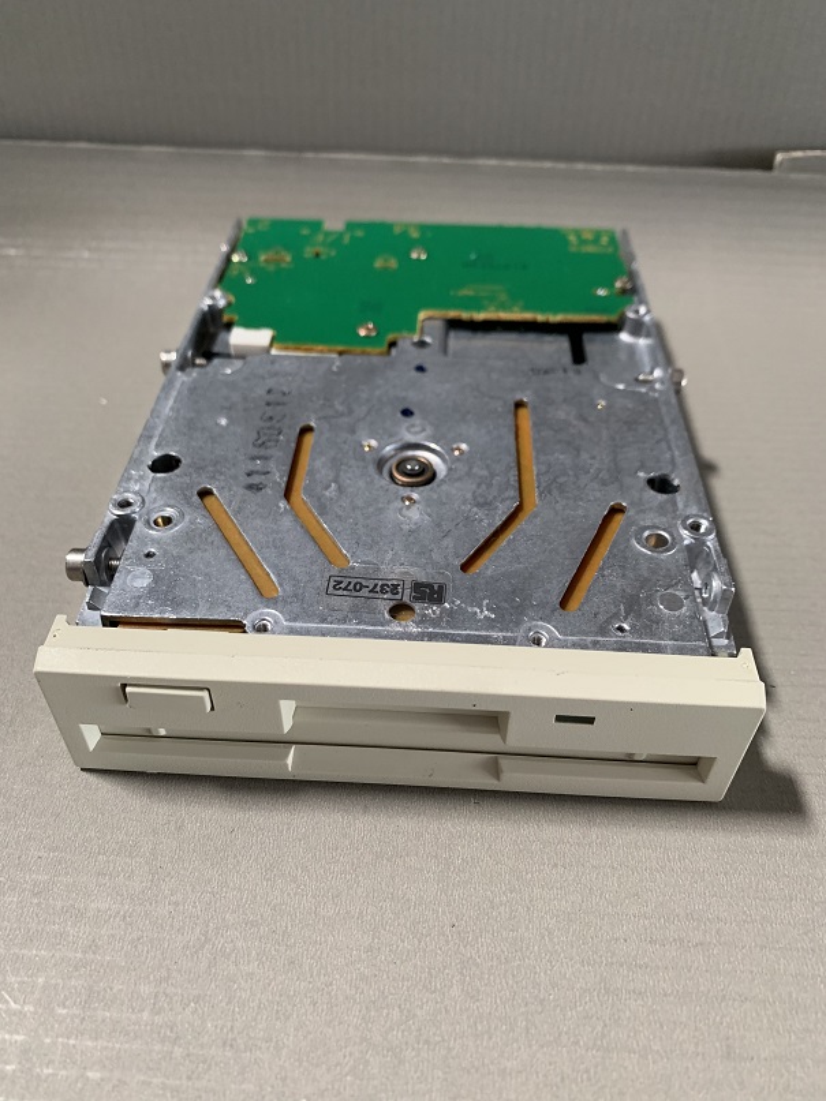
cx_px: 413
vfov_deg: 67.3
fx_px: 827
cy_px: 550
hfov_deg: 53.1
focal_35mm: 26
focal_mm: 4.25
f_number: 1.8
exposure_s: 1/60
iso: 200
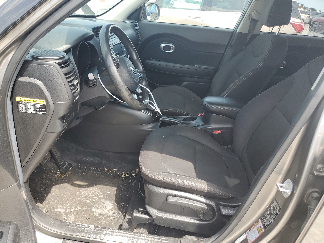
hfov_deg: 67.3
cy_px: 122
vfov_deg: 53.1
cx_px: 162
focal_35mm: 26
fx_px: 243
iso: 50
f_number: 1.5
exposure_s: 1/370
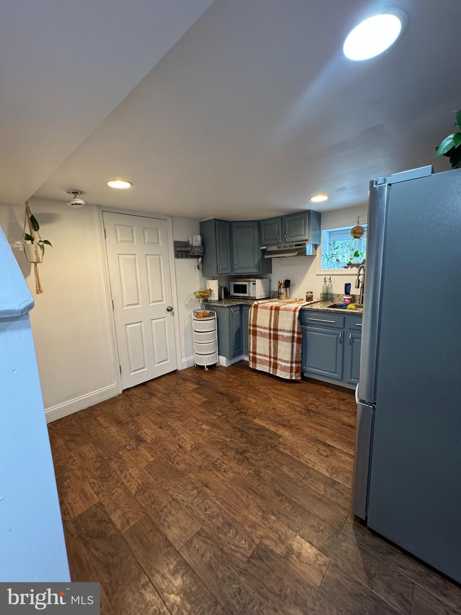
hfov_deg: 85.7
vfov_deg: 102.1
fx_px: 249
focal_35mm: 14
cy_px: 308
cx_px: 230
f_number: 2.2
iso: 320
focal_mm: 2.22
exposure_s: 1/60
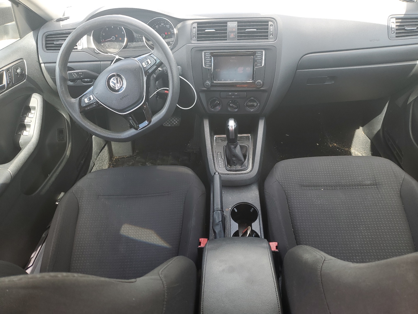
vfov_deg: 53.1
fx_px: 314
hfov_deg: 67.3
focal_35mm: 26
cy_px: 157
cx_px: 209
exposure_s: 1/154
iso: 50
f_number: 1.5
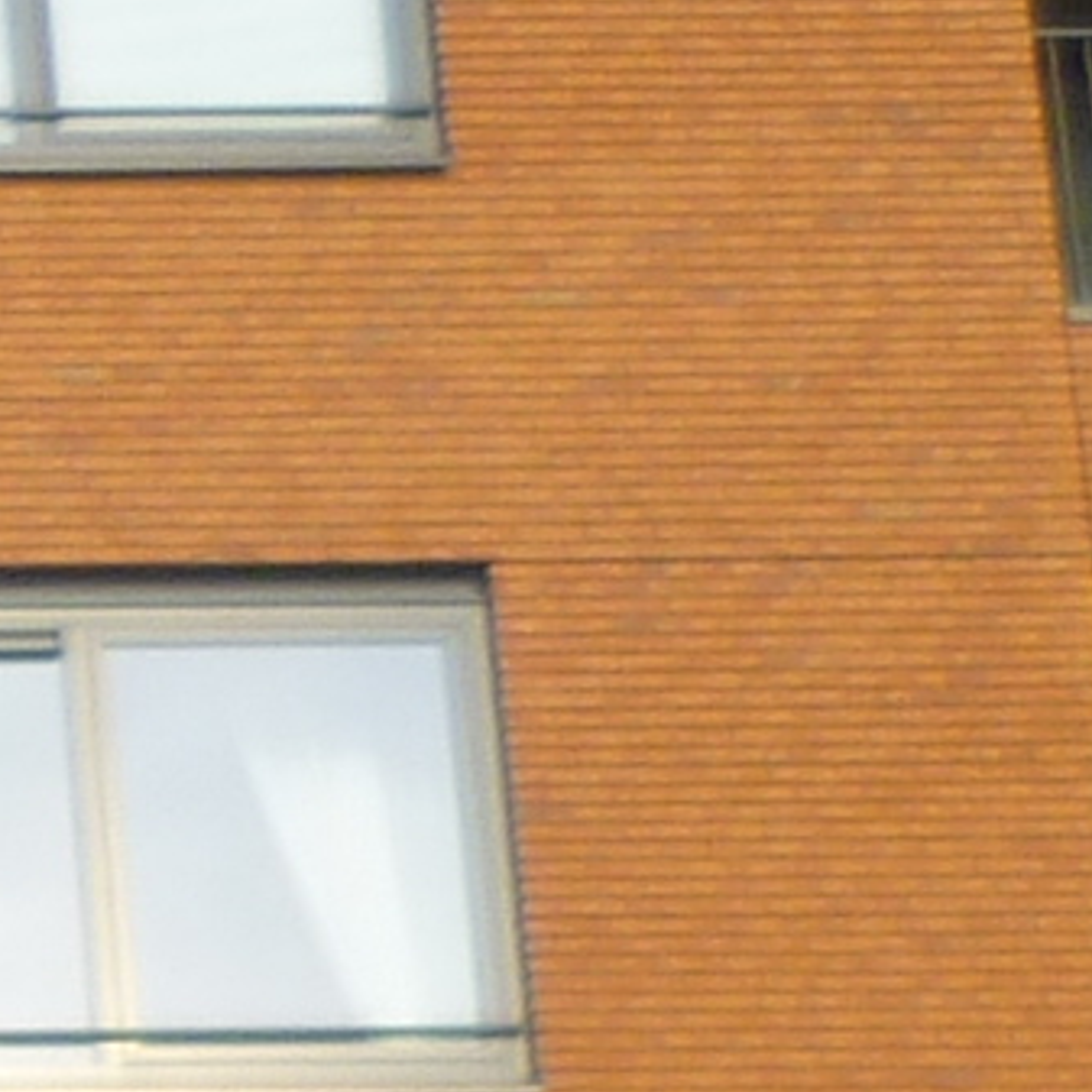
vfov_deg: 7.2
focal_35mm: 240
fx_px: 8566
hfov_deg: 6.5
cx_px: -2550
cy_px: 1572
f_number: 2.8
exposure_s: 1/640
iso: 80
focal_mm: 5
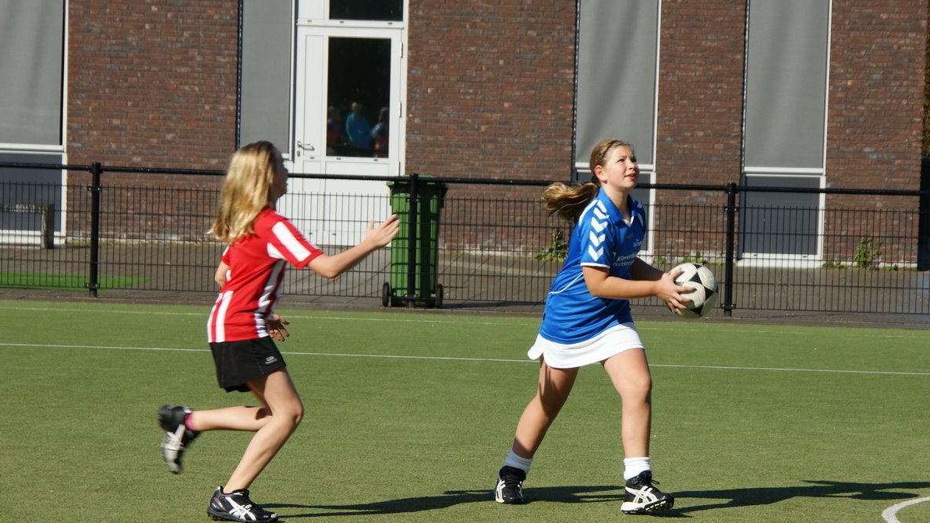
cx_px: 464
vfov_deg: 10.2
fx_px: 2923
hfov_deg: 18.1
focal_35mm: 119
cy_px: 301
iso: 100
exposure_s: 1/320
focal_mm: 75
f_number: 8
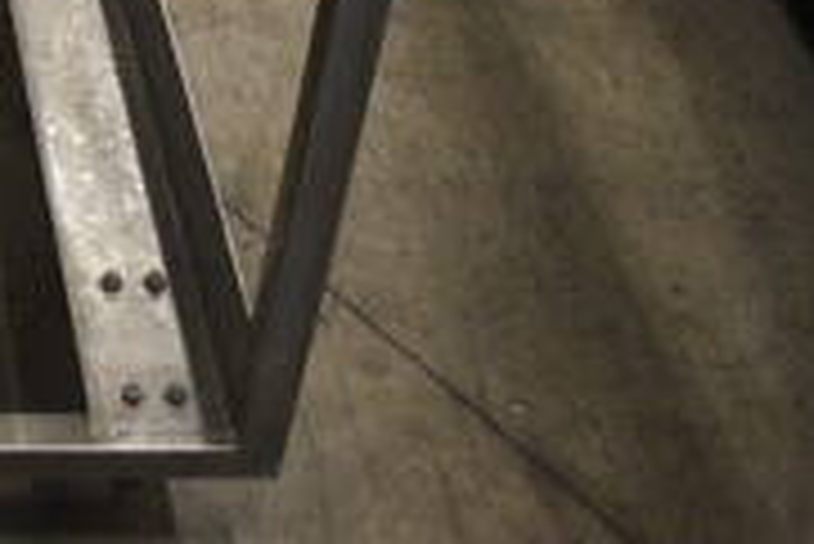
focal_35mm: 91
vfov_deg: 13.9
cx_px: -360
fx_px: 2059
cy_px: -337
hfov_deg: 19.8
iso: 1600
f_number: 3.5
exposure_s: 1/125
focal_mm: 18
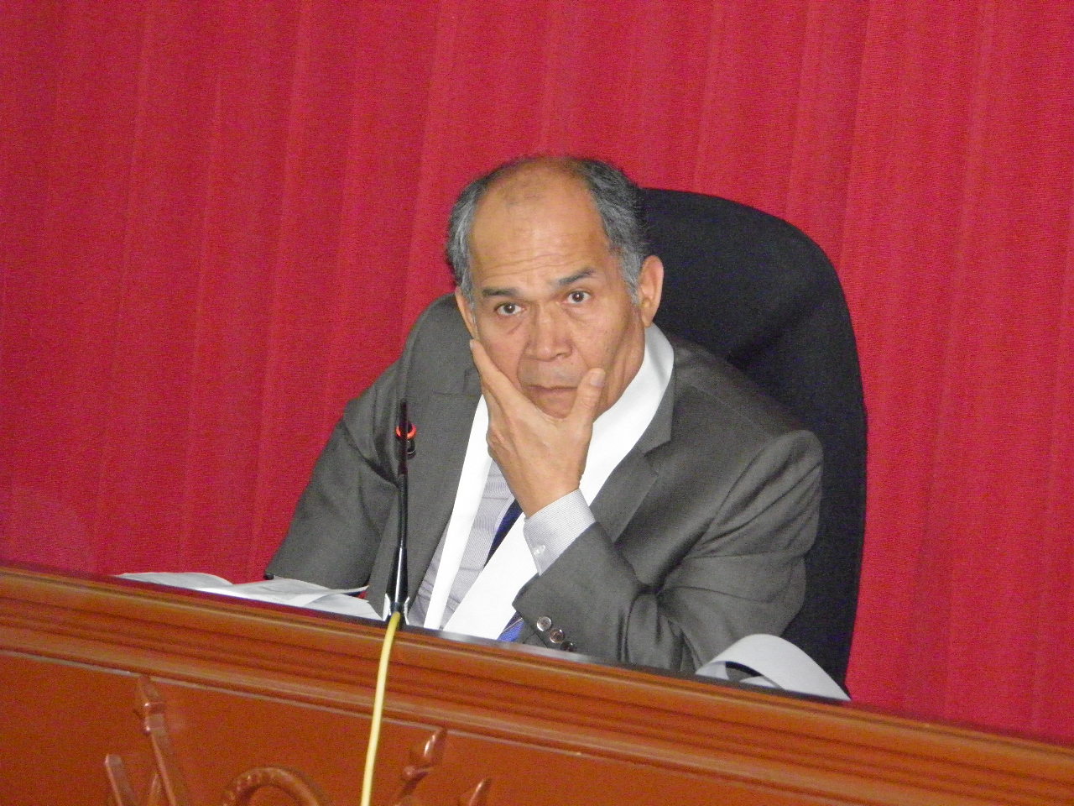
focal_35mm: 162
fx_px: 5026
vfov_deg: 9.2
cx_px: 537
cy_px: 403
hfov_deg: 12.2
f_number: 4.1
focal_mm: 29.2
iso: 800
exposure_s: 1/160
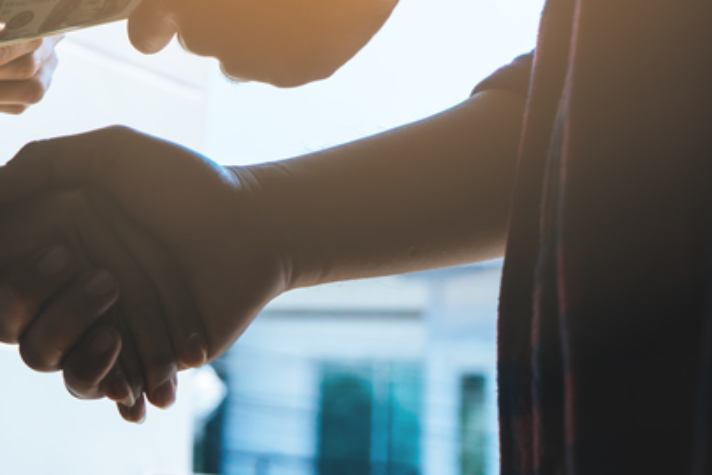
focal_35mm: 75
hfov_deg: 26.6
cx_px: 162
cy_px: 71
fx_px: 1483
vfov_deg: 18.0
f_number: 4
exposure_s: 1/2000
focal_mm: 38
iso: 320
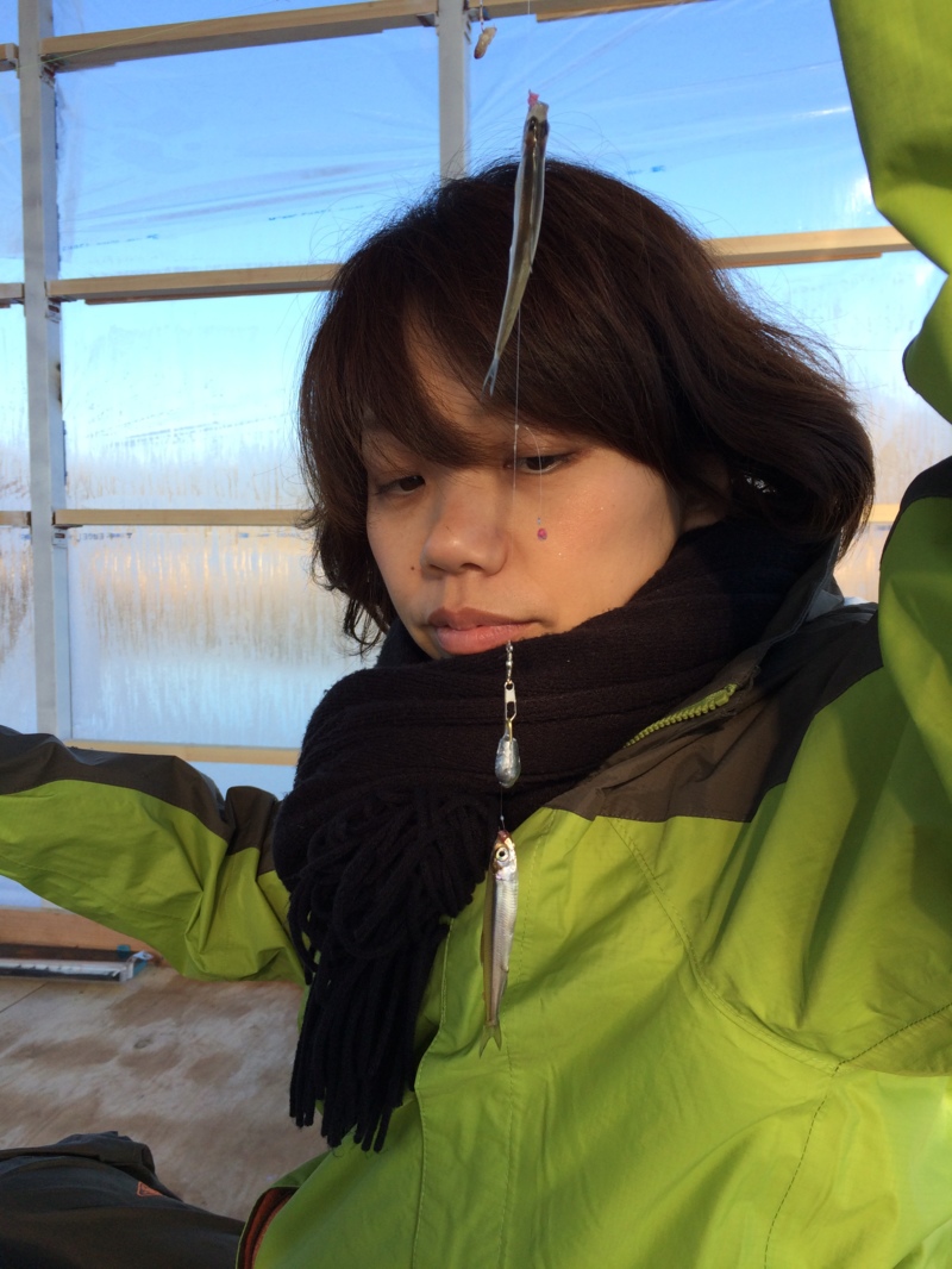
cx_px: 476
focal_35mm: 29
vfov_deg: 61.6
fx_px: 1063
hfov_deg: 48.2
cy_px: 634
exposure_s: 1/604
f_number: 2.2
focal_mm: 4.15
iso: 32
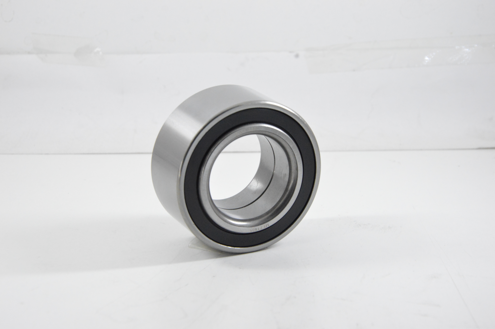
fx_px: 1278
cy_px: 164
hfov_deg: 21.9
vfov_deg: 14.7
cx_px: 248
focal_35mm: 93
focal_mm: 62
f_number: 8
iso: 3200
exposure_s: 1/100
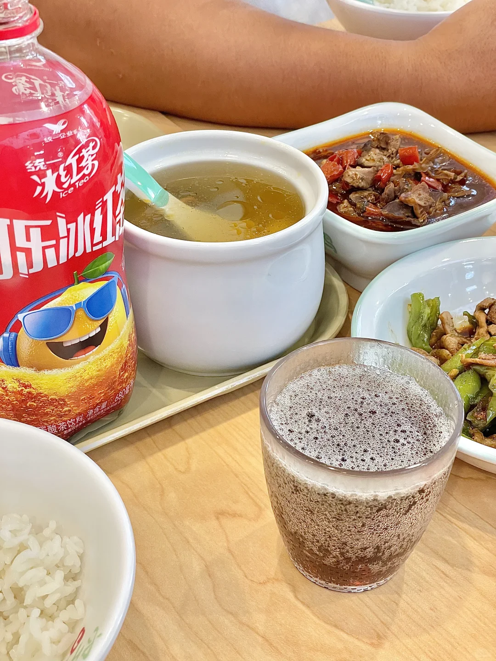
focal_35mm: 52
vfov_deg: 36.8
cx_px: 248
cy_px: 330
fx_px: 993
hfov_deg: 28.0
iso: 160
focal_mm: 6
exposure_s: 1/99
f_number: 2
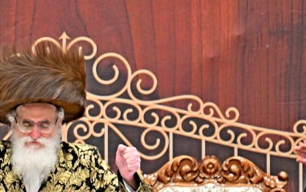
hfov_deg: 3.4
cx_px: 2
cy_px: 145
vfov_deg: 2.1
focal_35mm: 618
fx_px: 5157
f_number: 2.8
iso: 250
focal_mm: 200
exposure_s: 1/200
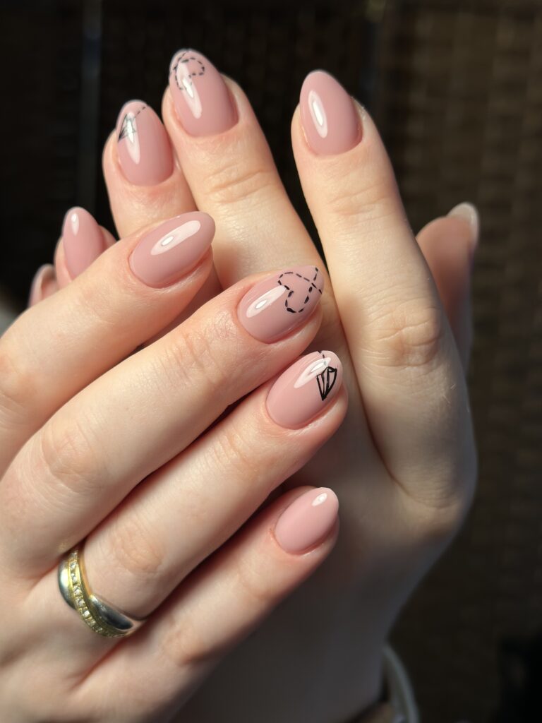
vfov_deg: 39.7
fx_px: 1002
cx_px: 271
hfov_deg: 30.3
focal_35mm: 48
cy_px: 362
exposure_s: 1/139
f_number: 1.78
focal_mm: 6.86
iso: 64
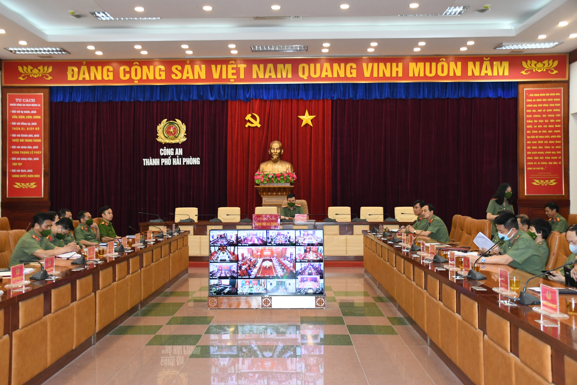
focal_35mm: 40
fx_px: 649
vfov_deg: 33.0
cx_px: 288
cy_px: 192
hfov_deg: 47.9
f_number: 5
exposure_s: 1/200
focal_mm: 27
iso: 2500
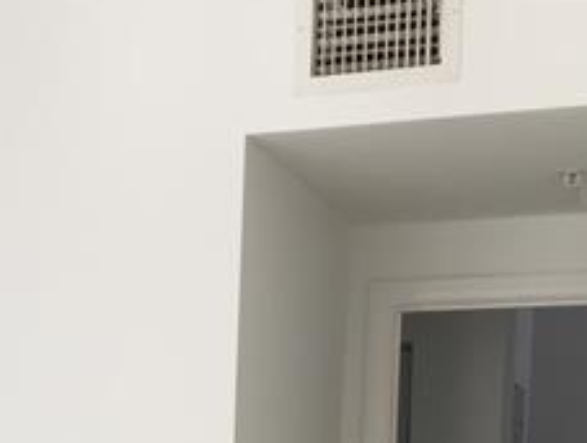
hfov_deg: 18.0
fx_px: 1732
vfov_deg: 13.7
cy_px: 655
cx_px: -168
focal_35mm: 102
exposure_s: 1/120
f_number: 2.2
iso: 40
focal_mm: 4.15
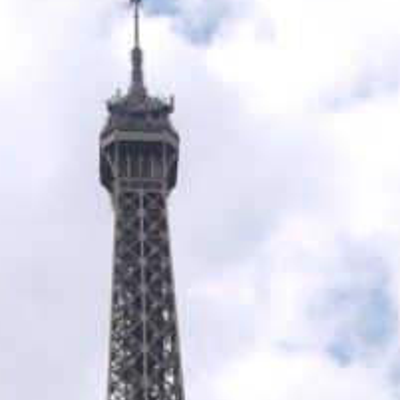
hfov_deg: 12.1
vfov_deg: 10.4
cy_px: 973
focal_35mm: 144
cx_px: 207
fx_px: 1883
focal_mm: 16
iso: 100
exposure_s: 1/400
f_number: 7.1
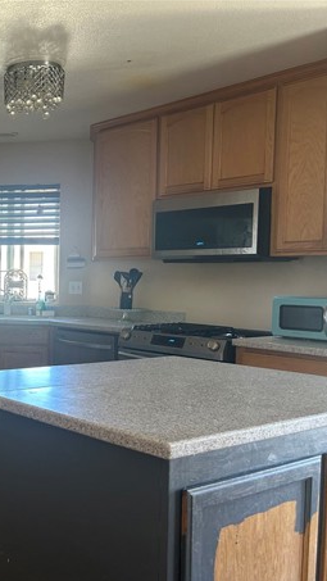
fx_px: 616
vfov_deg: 50.4
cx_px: -74
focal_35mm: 40
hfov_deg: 26.2
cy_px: 307
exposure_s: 1/60
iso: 125
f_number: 1.5
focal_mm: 5.7
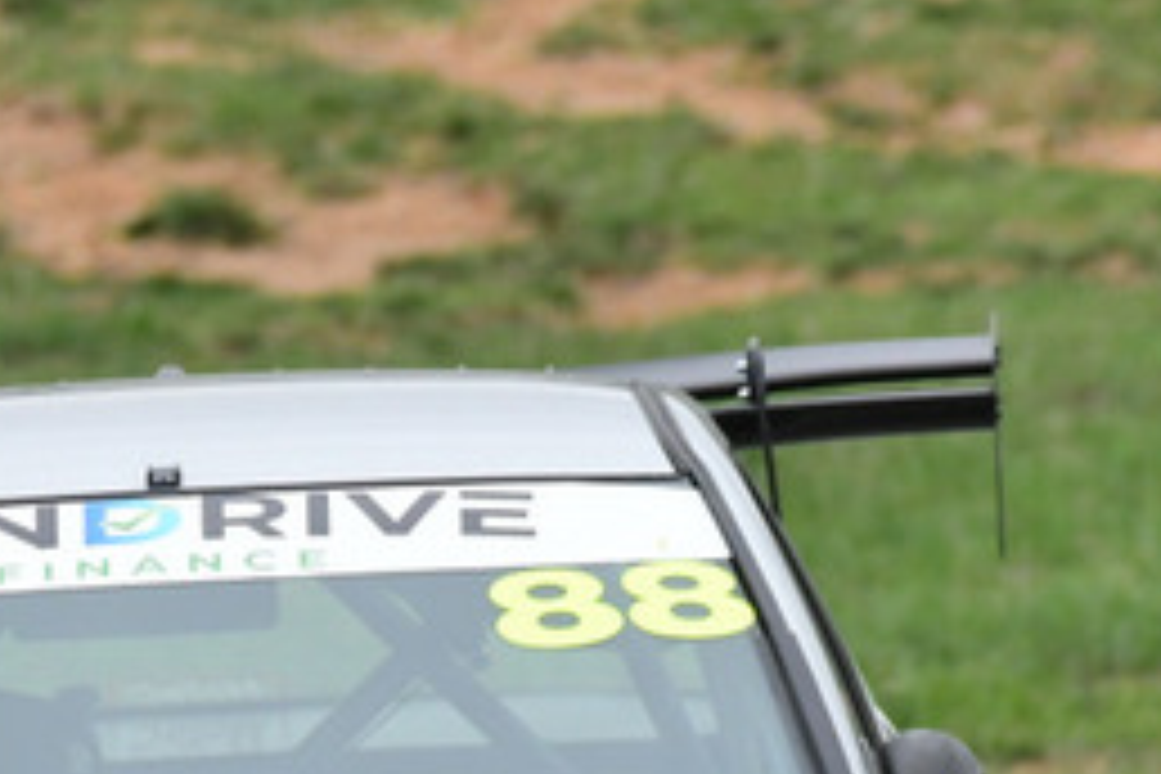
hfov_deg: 0.9
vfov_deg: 0.6
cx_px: -68
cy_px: 932
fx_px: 75104
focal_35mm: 2329
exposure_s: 1/640
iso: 1600
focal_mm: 500
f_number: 10
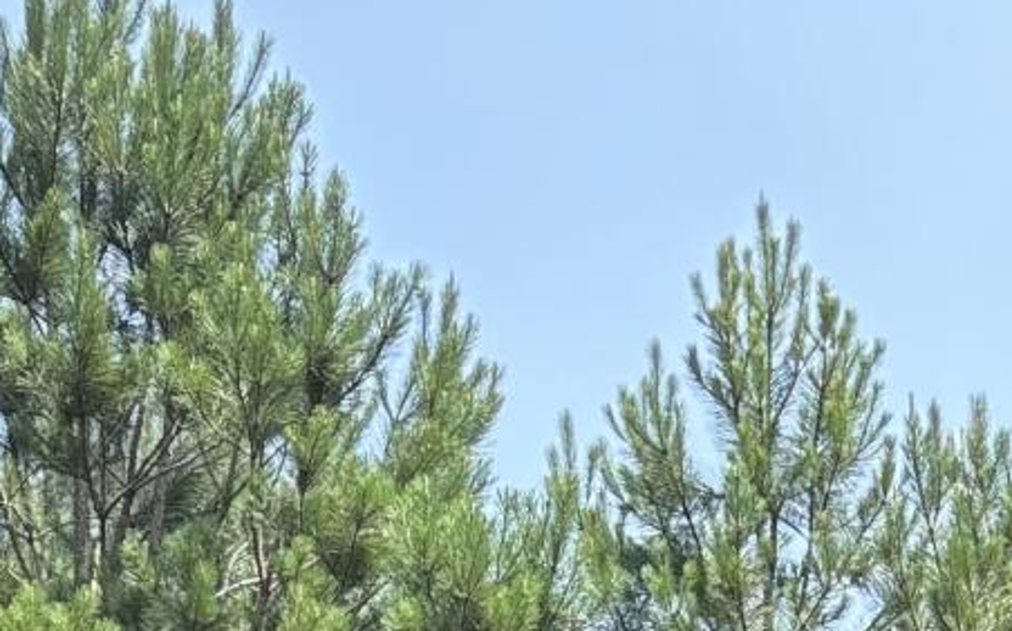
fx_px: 5045
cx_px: 1081
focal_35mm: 183
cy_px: 1953
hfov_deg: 11.3
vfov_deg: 6.5
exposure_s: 1/484
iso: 50
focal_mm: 5.96
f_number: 1.6
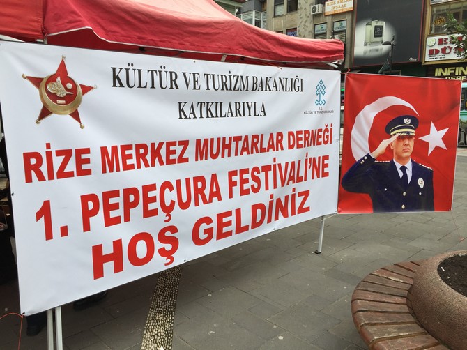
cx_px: 234
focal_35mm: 29
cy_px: 175
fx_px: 391
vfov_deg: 48.2
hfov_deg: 61.7
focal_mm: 4.15
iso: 32
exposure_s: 1/321
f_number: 2.2
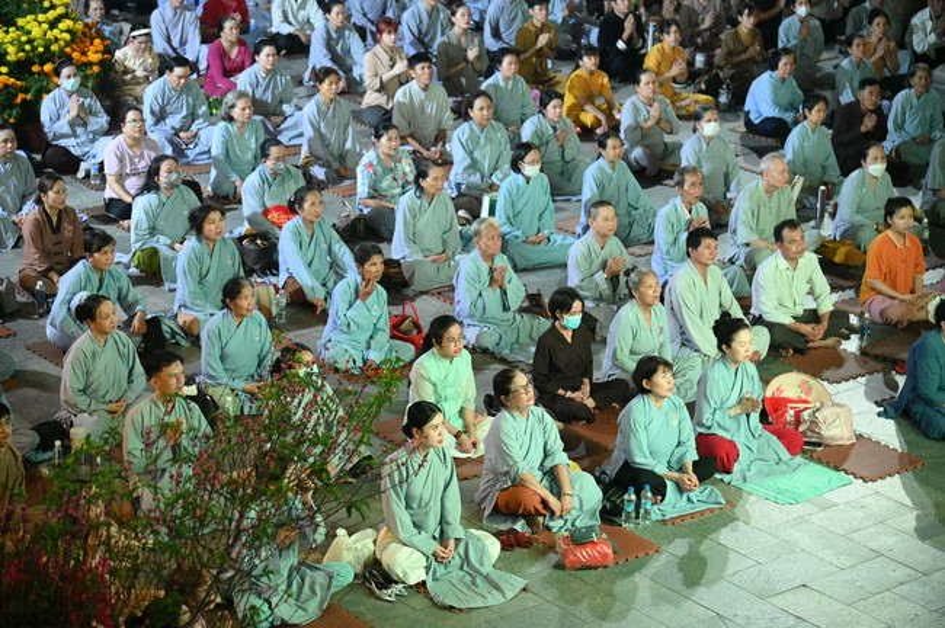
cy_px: 314
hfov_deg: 21.5
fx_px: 2491
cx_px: 472
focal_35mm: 95
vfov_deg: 14.4
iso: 20000
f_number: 4
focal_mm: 95
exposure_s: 1/320
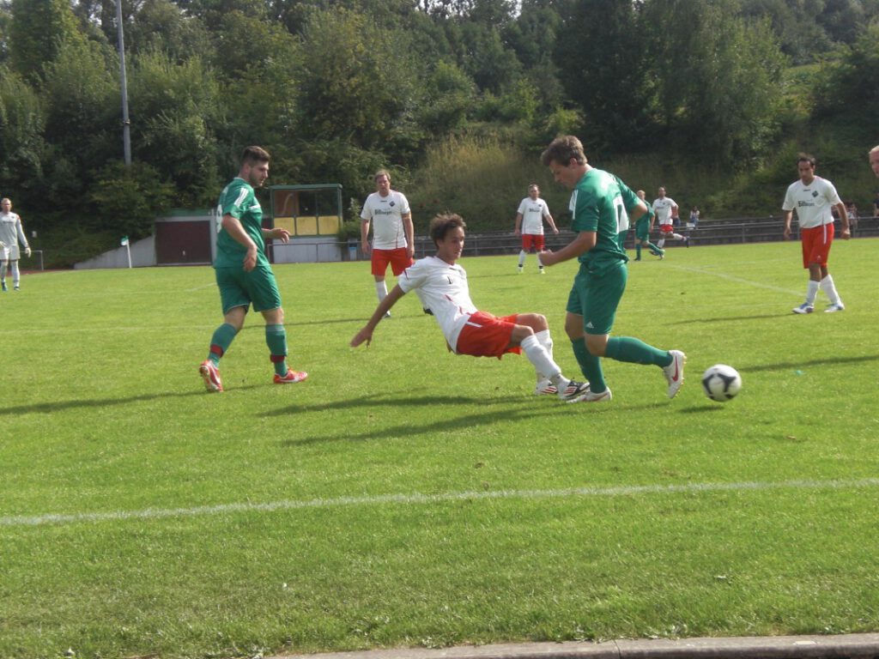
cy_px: 330
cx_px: 440
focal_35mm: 75
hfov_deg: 26.0
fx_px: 1904
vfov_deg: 19.6
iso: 100
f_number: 4.5
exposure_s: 1/500
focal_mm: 12.47
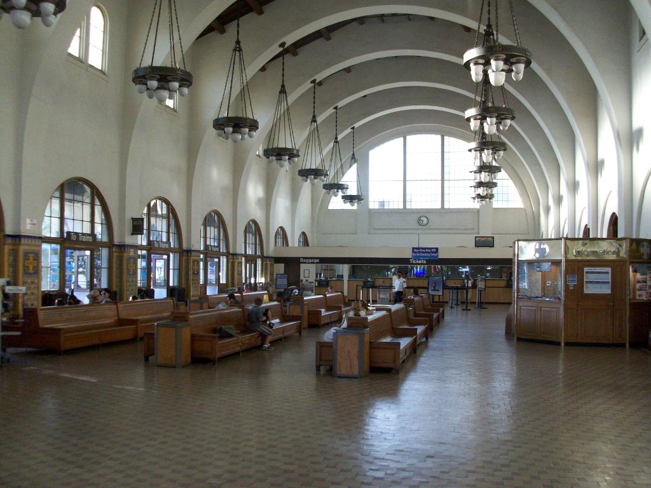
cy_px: 244
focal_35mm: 34
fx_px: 639
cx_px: 326
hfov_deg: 54.0
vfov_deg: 41.8
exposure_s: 1/90.5
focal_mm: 5.7
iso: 160
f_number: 2.8
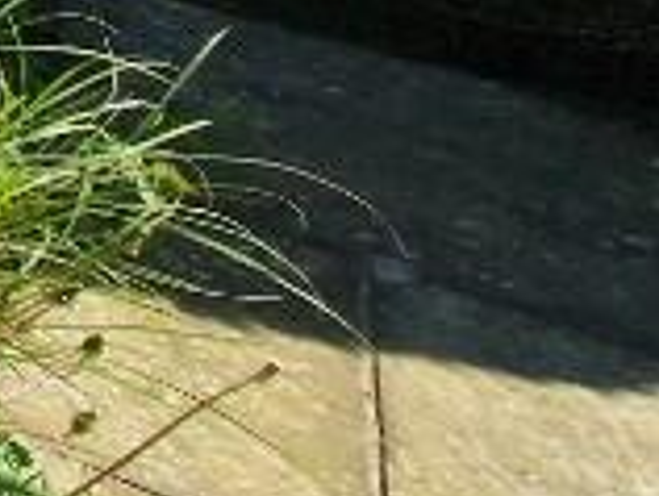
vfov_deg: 12.4
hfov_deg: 10.6
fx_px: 1602
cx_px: -1456
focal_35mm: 84
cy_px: -809
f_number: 2.2
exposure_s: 1/1712
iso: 50
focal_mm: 2.2
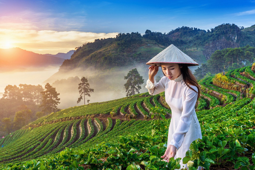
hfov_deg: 63.7
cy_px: 85
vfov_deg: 45.0
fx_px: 205
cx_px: 128
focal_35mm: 29
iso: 200
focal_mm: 29
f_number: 8
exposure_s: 1/60
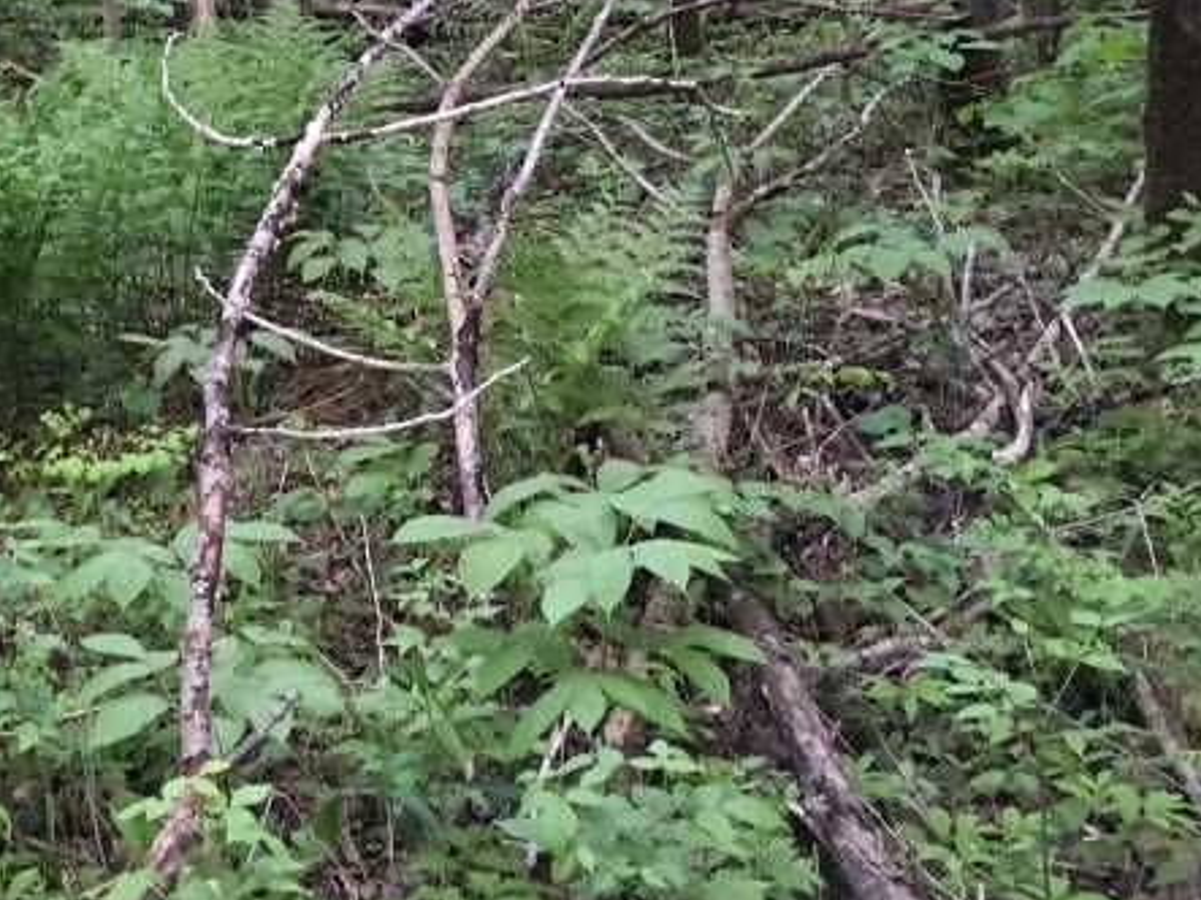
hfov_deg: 27.7
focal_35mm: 67
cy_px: -70
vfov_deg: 20.9
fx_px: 2324
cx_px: 81
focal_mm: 4.15
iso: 200
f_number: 2.2
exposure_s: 1/30
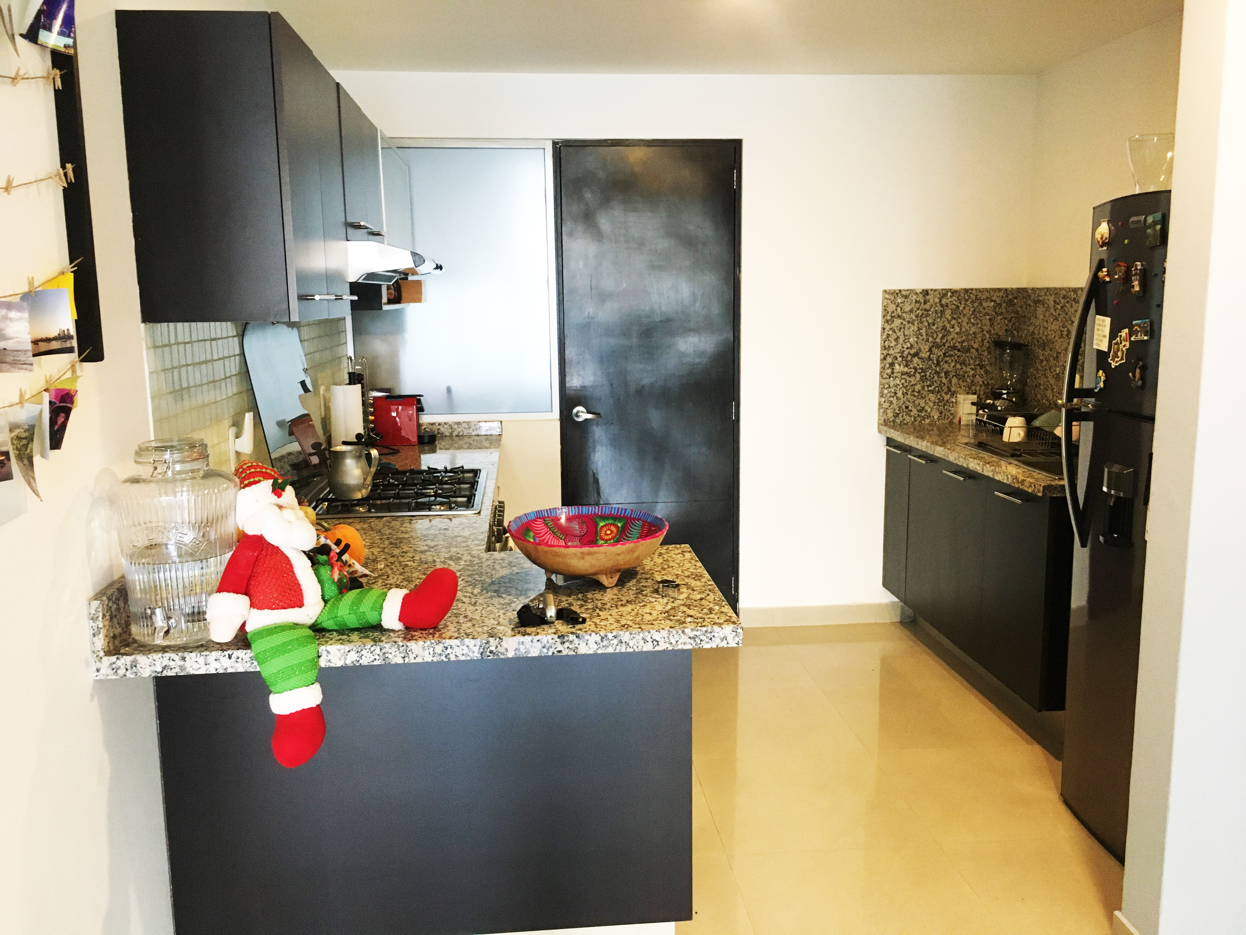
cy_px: 468
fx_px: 1044
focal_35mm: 29
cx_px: 623
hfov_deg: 61.7
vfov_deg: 48.2
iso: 160
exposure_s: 1/30
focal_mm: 4.15
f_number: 2.2
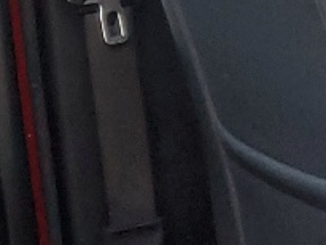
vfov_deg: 7.3
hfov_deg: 9.2
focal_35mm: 203
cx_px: -286
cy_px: 185
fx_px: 1913
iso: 86
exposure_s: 1/120
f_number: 1.5
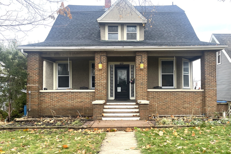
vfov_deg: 46.4
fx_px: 180
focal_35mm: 28
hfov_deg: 65.5
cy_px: 84
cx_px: 113
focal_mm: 5.1
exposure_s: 1/121
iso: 32
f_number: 1.6
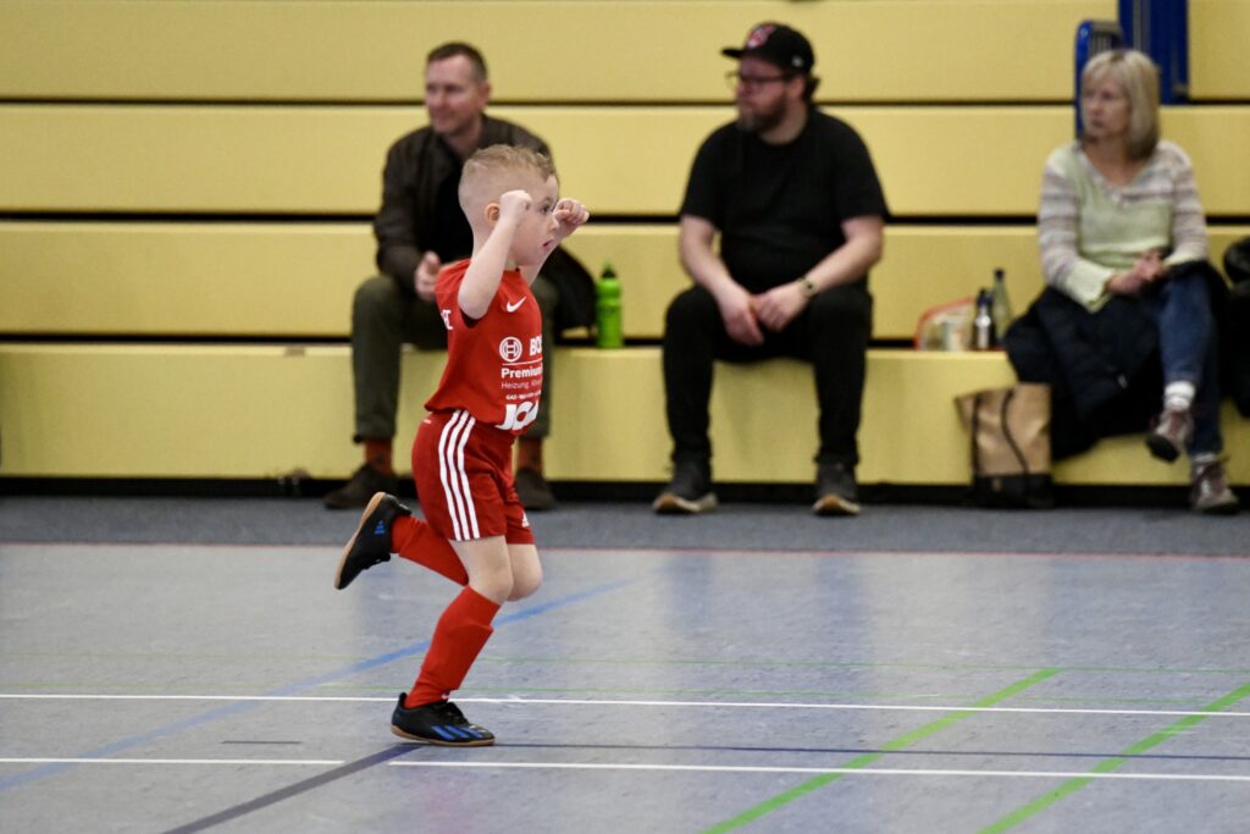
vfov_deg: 7.6
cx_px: 625
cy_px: 417
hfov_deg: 11.4
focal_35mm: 180
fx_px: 6250
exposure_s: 1/1250
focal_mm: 180
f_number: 2.8
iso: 8000
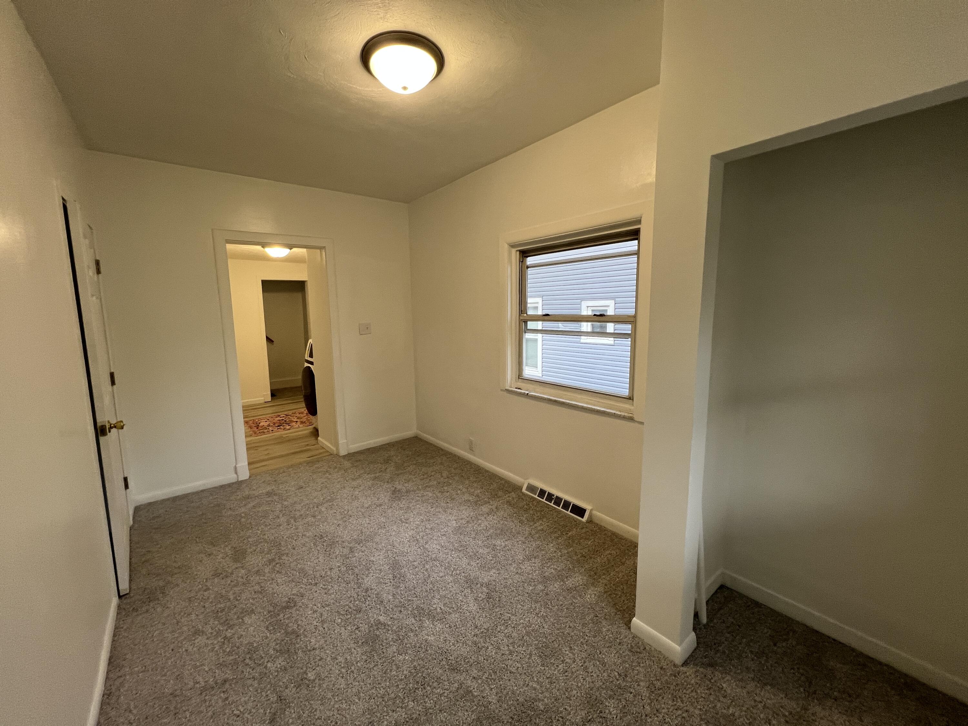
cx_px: 484
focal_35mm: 13
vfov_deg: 89.9
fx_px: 364
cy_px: 363
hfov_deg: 106.2
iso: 125
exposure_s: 1/120
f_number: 1.8
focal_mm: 1.57
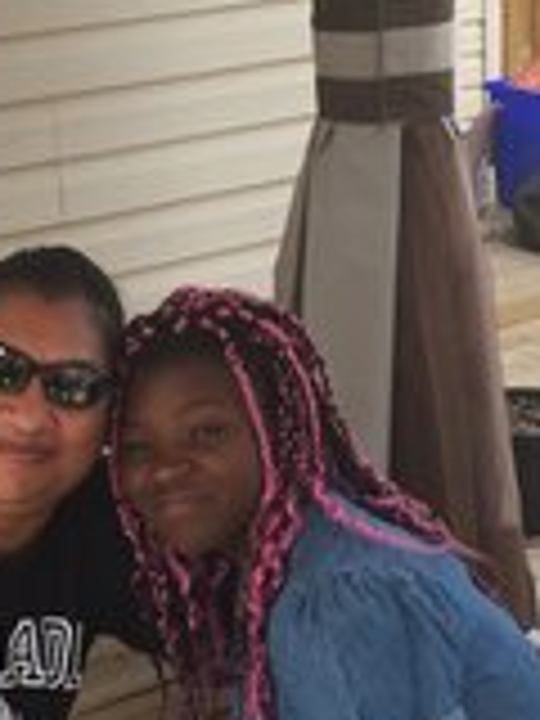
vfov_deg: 22.5
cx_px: 171
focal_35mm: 87
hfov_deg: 16.9
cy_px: 284
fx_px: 1810
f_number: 2.2
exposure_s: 1/622
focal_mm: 4.15
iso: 32
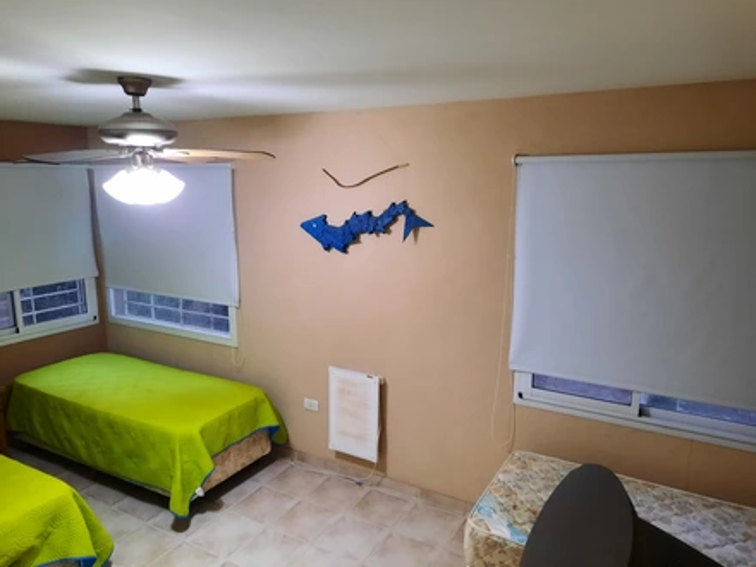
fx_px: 546
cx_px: 378
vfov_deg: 54.9
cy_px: 284
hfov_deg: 69.4
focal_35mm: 25
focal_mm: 4.6
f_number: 2
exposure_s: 1/25
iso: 320
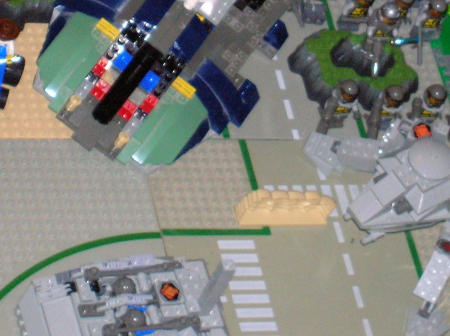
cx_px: 241
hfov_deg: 9.6
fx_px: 2676
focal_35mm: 206
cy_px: -3
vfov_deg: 7.2
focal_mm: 17.1
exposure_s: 1/60.1
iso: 200
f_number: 4.9
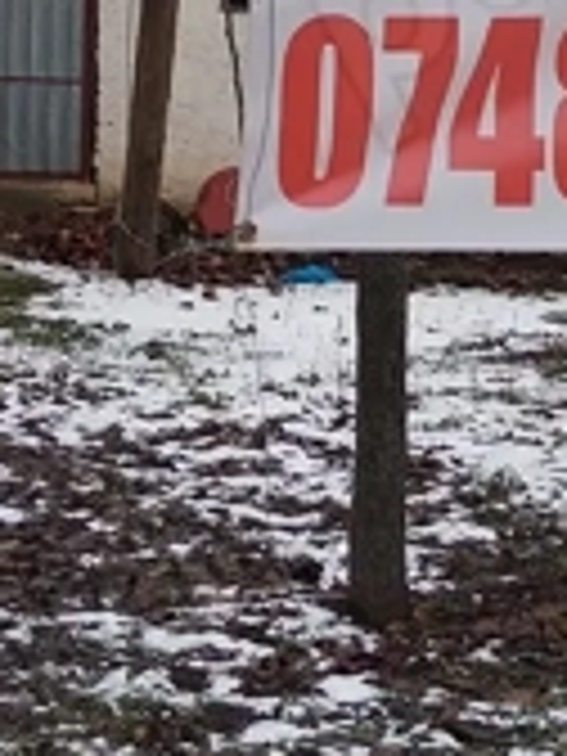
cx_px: 261
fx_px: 3385
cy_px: -189
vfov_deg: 12.4
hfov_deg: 9.6
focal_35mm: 155
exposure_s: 1/136
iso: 100
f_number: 1.8
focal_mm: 4.75
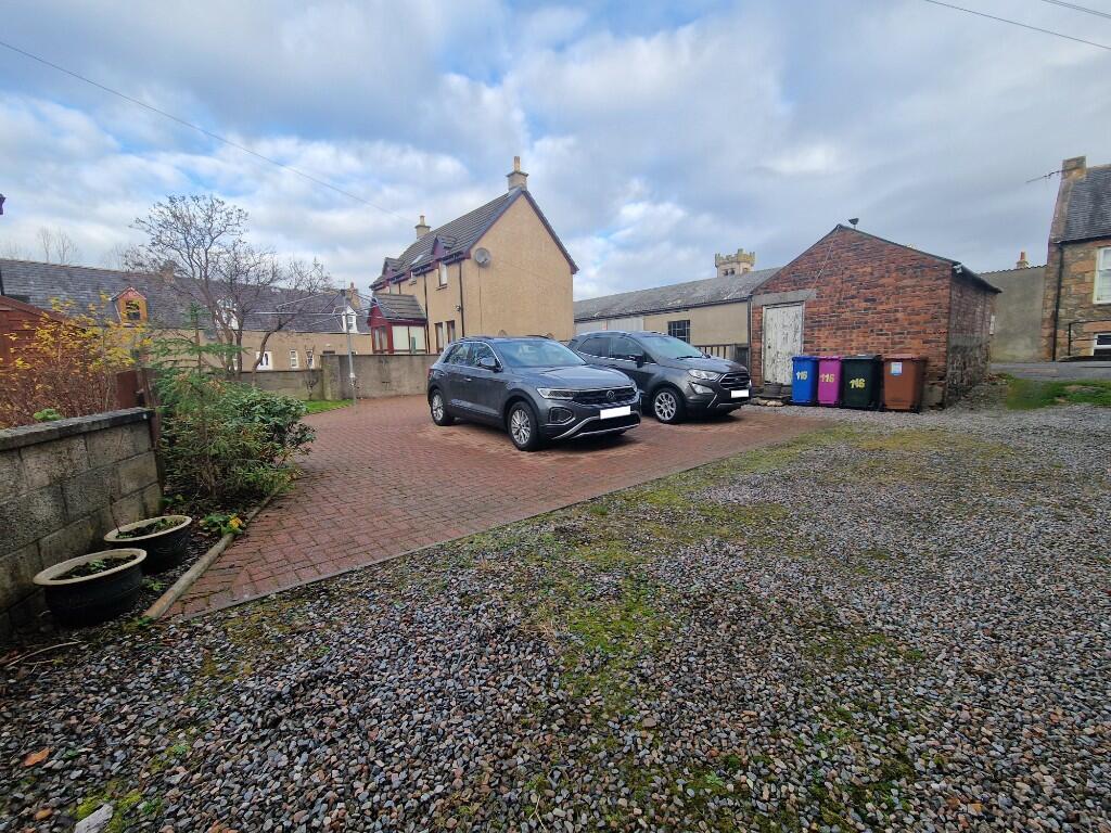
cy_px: 416
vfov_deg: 89.9
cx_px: 556
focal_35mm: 13
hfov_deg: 106.2
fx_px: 417
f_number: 2.2
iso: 50
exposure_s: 1/564
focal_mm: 2.2
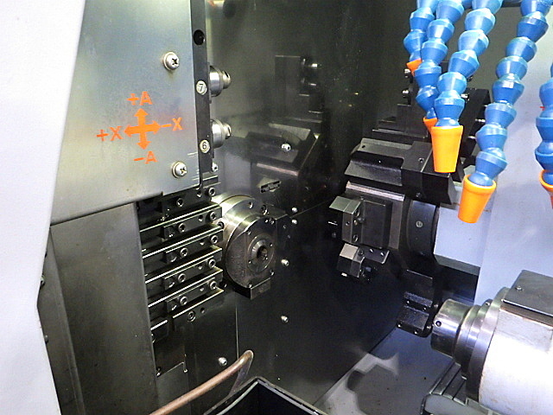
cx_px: 276
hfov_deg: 63.4
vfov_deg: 49.7
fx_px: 447
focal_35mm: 28
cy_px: 208
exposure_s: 1/20
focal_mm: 5
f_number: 3.5
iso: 1600
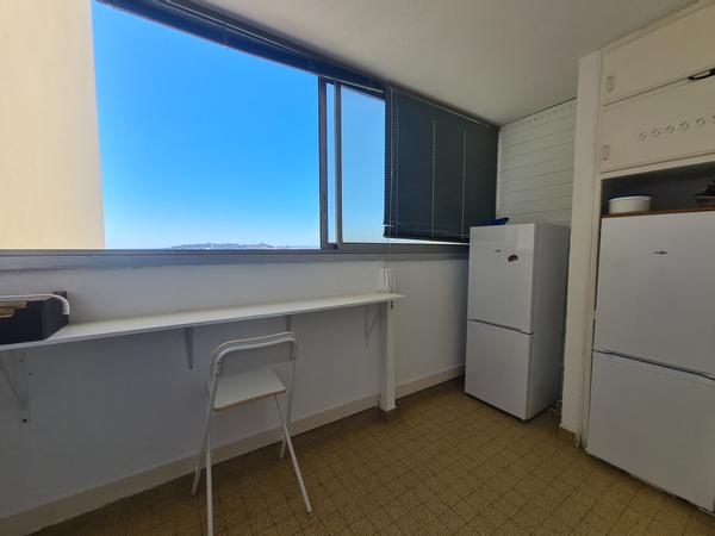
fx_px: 269
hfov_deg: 106.2
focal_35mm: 13
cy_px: 268
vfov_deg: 89.9
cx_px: 358
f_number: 2.2
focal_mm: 2.2
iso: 50
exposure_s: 1/736
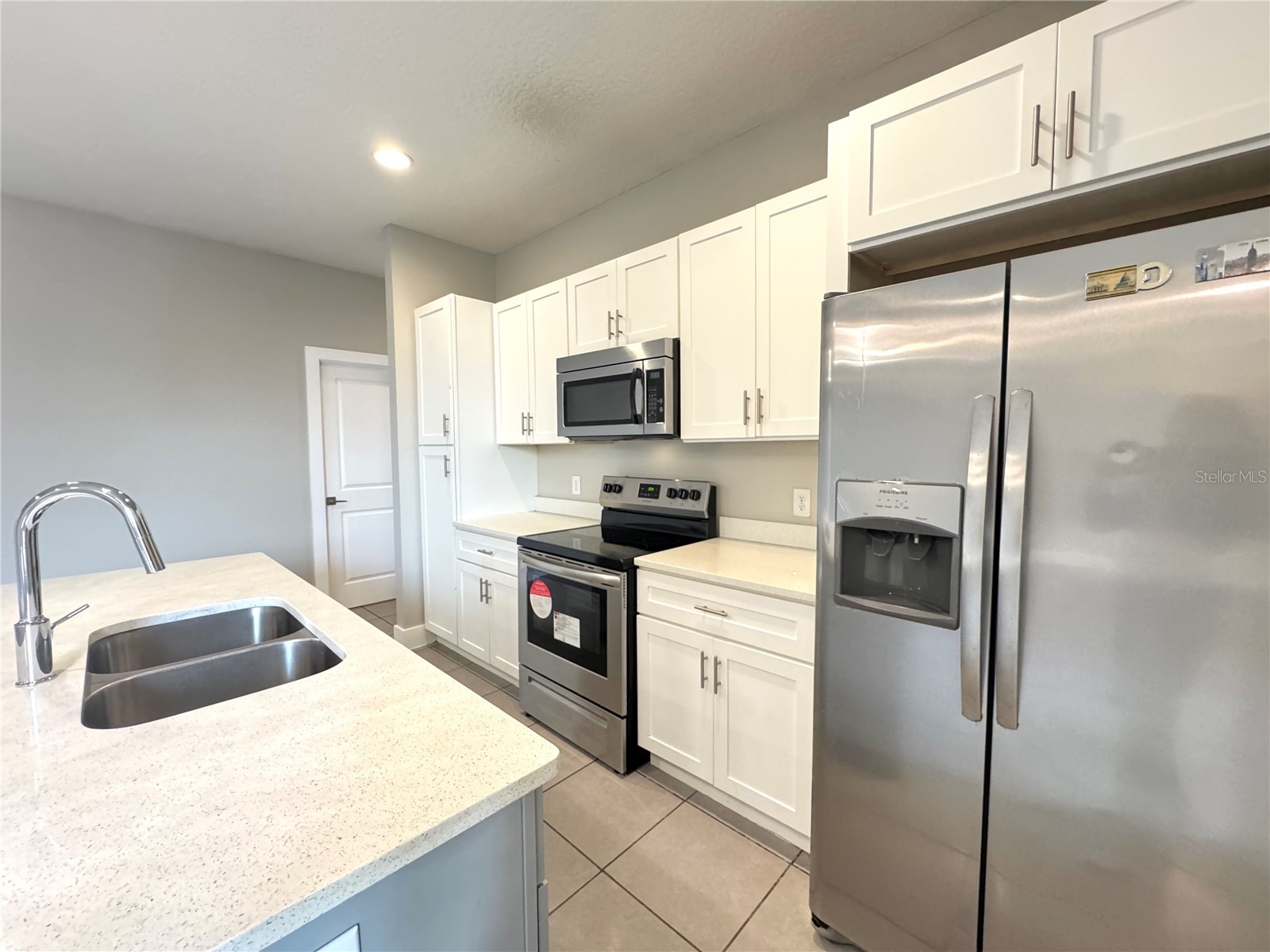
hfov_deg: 102.1
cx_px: 635
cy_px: 476
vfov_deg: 85.7
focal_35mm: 14
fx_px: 514
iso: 1000
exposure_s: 1/60
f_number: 2.2
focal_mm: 2.22
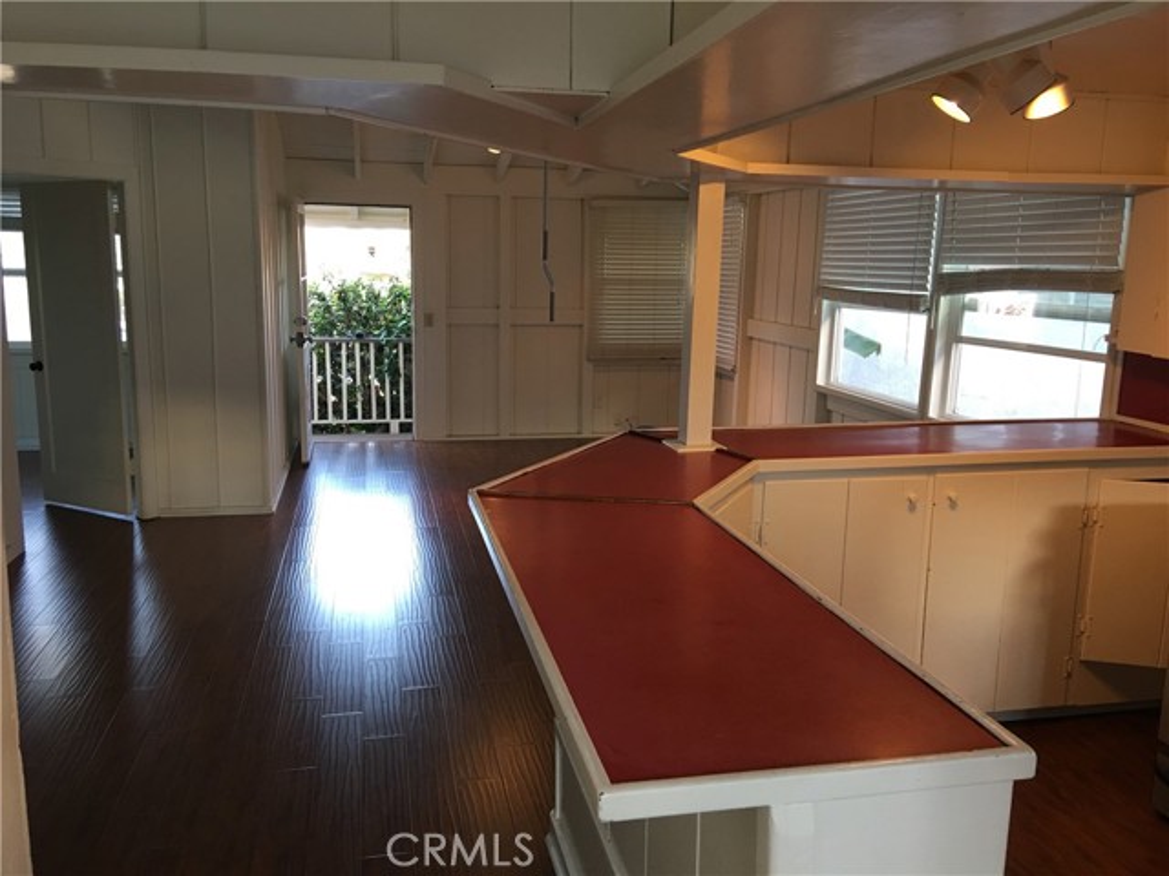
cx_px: 584
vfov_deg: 48.2
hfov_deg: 61.7
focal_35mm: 29
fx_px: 979
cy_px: 438
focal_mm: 4.15
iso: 40
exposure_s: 1/15
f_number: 2.2
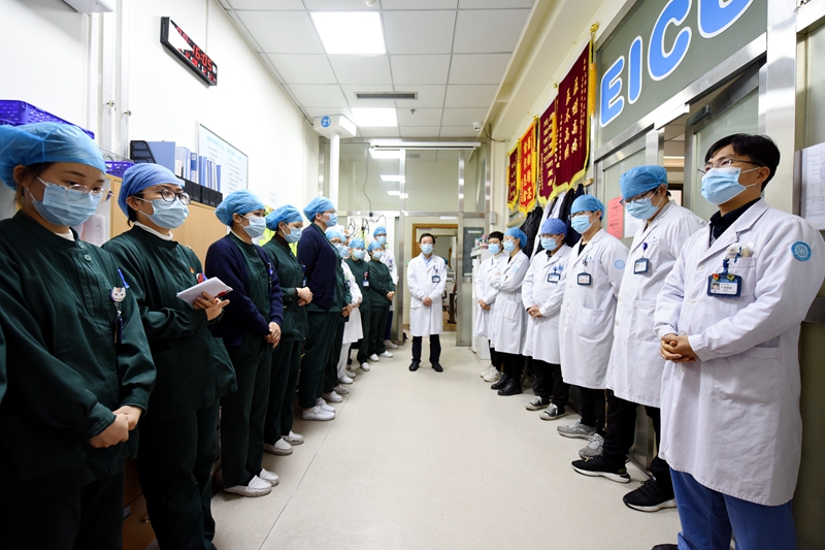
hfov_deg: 96.7
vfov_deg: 73.7
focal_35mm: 16
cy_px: 275
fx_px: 367
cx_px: 412
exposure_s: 1/60
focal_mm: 16
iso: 1000
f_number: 4
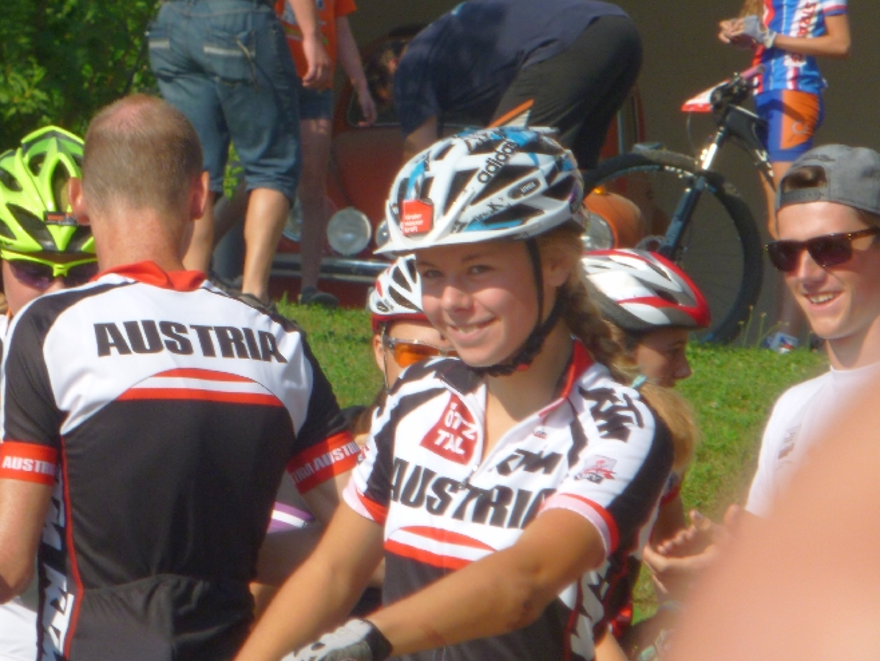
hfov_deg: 5.0
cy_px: 297
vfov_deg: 3.8
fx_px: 10045
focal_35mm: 395
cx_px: 385
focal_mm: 45
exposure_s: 1/320
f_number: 5.9
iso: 100
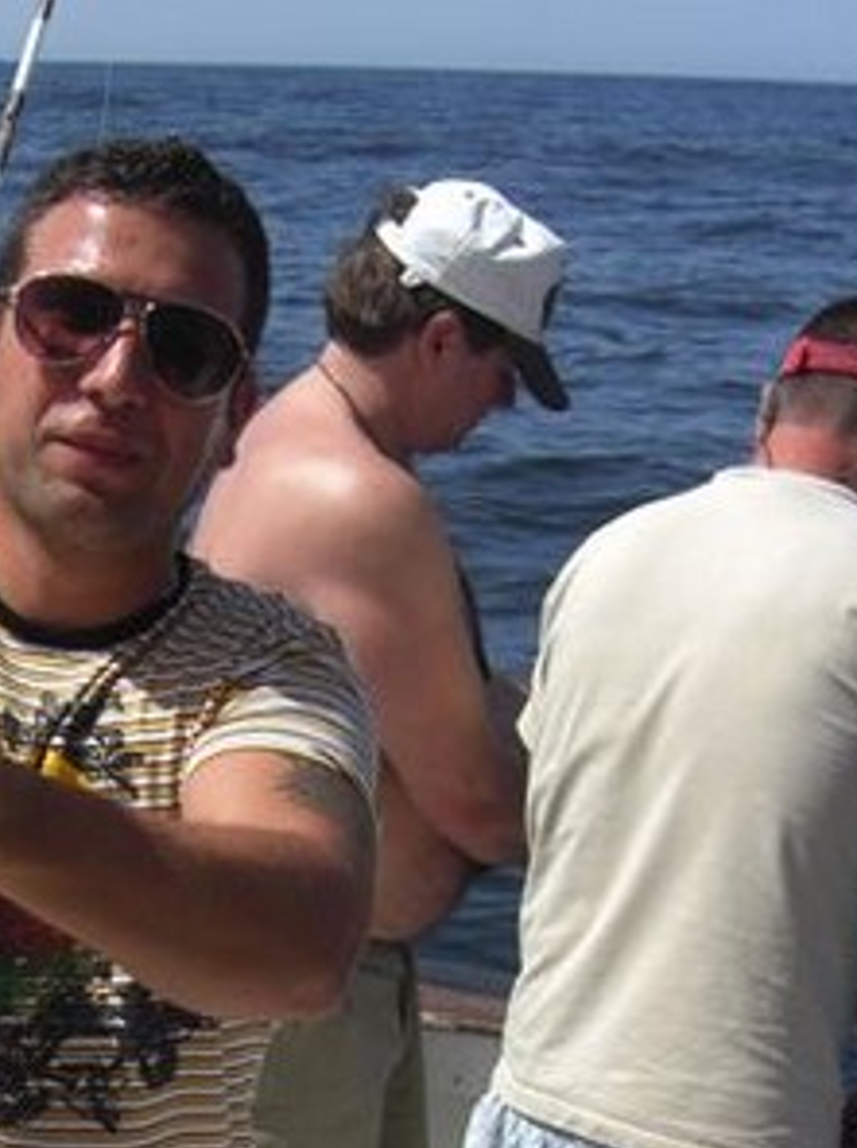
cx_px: 31
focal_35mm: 81
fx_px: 2682
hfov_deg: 17.8
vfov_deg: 23.2
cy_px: 1152
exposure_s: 1/250
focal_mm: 7.9
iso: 80
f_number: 8
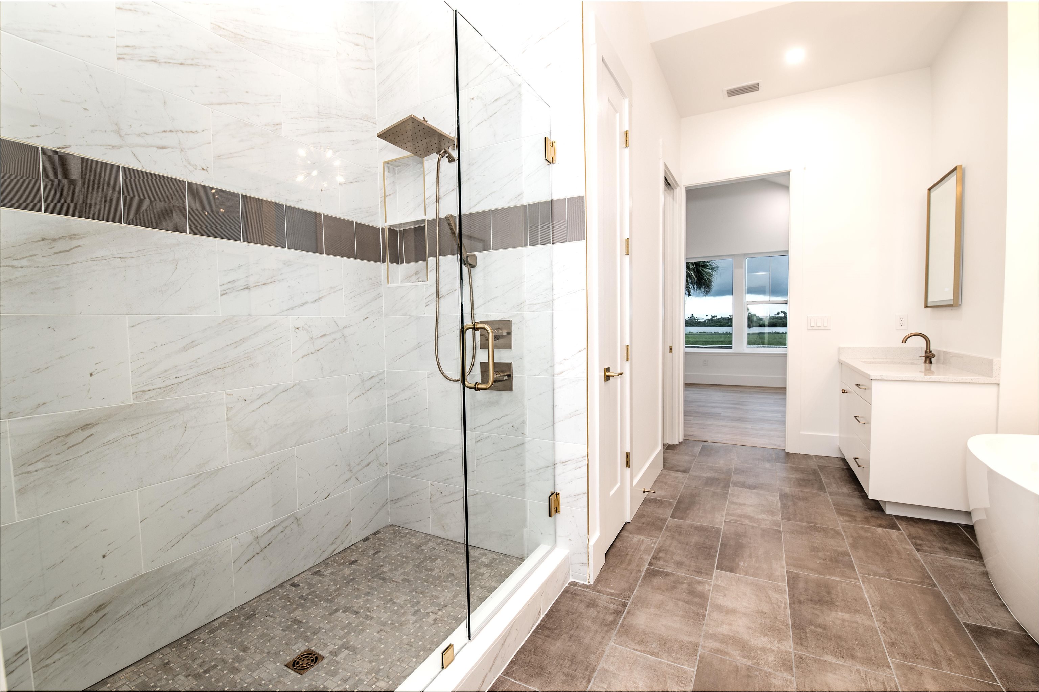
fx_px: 433
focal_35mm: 15
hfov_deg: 100.4
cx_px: 520
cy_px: 346
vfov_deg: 77.3
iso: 320
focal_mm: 15
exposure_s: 1/100
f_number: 5.6
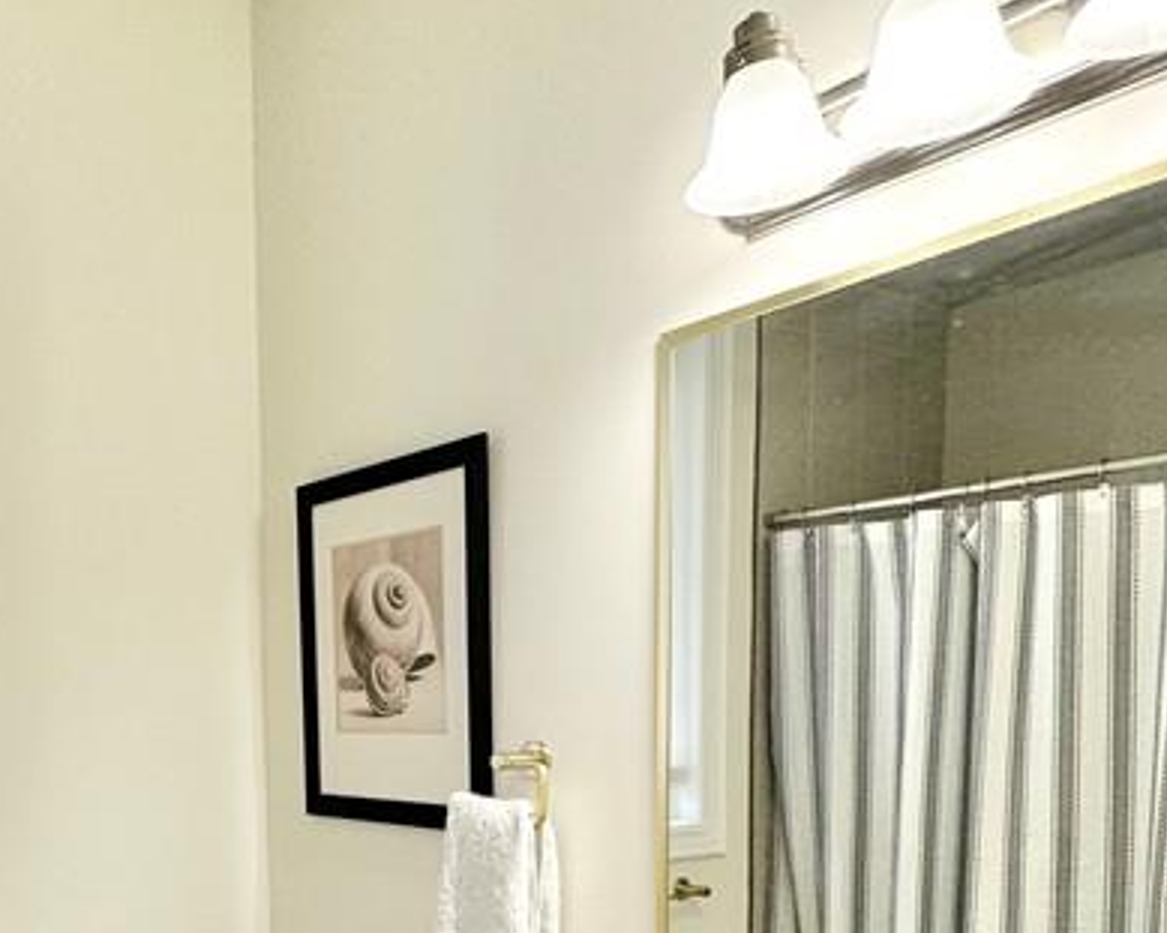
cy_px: 837
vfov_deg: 38.4
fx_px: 1243
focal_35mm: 36
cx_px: 222
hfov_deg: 47.4
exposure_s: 1/120
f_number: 2.2
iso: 100
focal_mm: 2.22
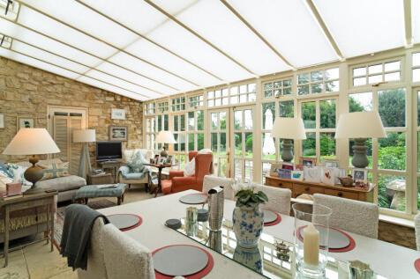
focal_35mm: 18
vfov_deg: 67.3
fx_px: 210
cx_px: 210
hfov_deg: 90.0
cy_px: 140
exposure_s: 1/500
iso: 1600
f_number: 8
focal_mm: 18
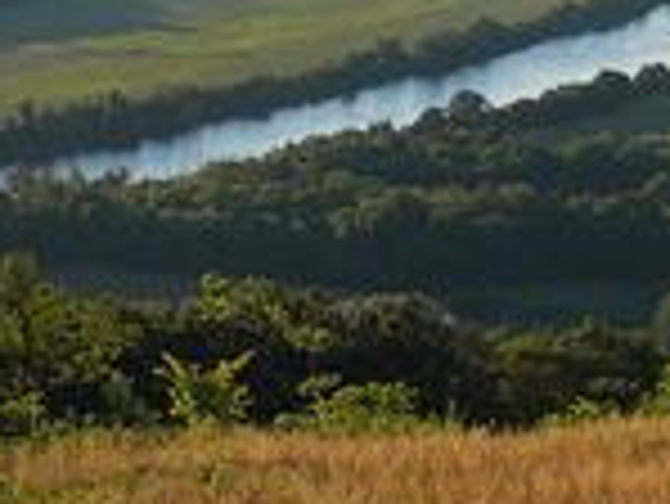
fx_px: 3777
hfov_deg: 10.1
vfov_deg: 7.6
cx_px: 268
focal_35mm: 195
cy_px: 128
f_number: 13
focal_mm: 70
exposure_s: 1/320
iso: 640
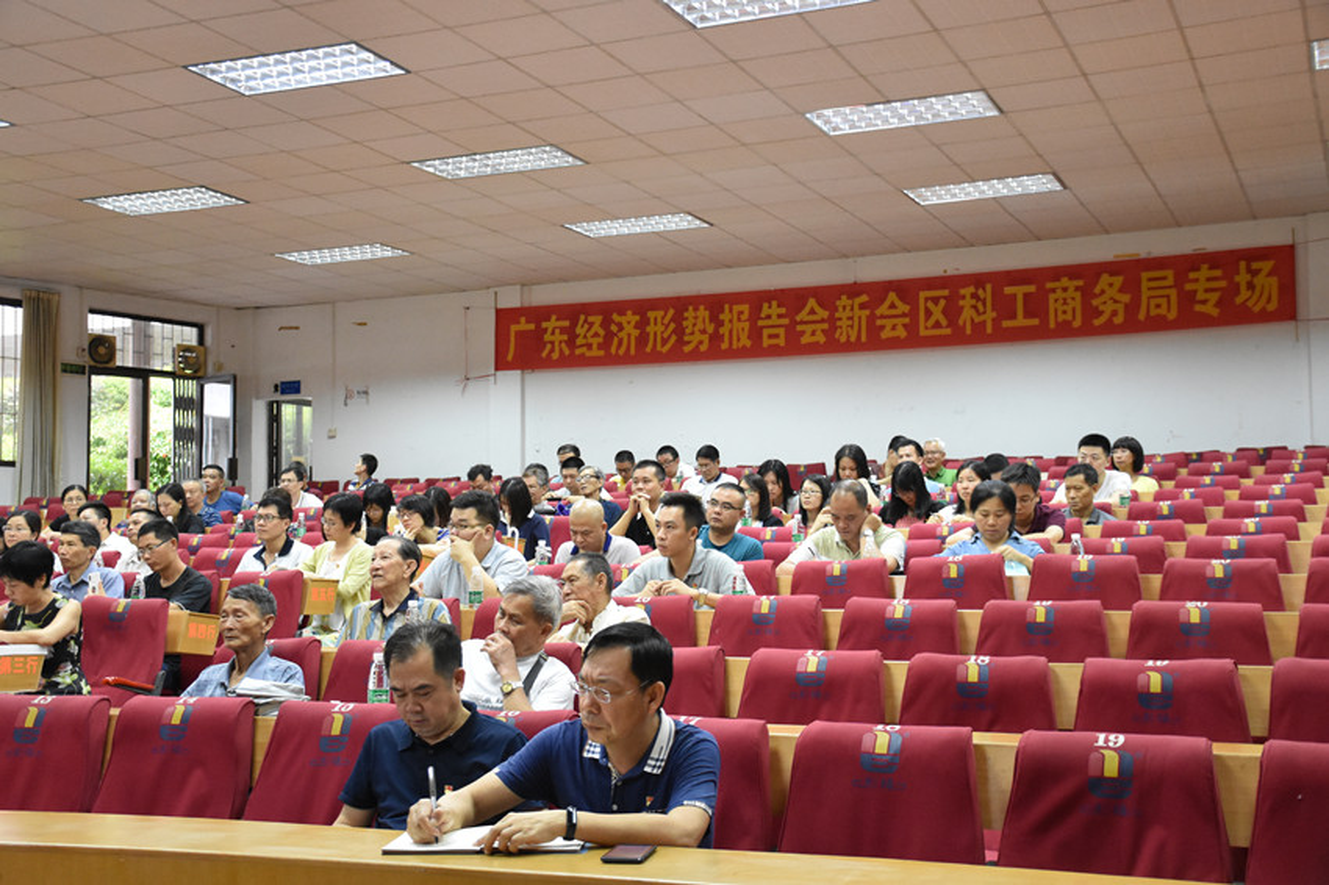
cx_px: 664
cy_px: 442
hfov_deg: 43.6
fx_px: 1661
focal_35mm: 45
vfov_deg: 29.8
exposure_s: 1/60
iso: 3200
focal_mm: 30
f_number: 4
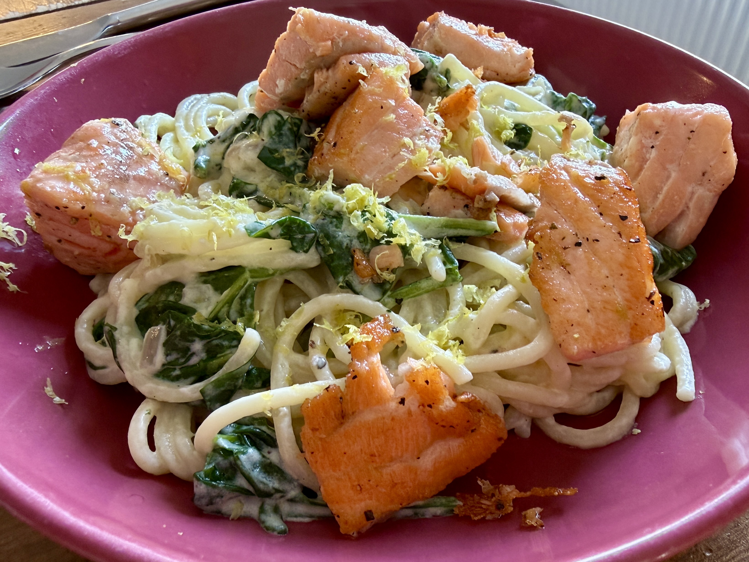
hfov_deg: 71.6
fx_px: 519
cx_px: 374
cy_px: 281
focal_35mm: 24
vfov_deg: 56.8
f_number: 2.2
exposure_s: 1/50
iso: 200
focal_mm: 2.22
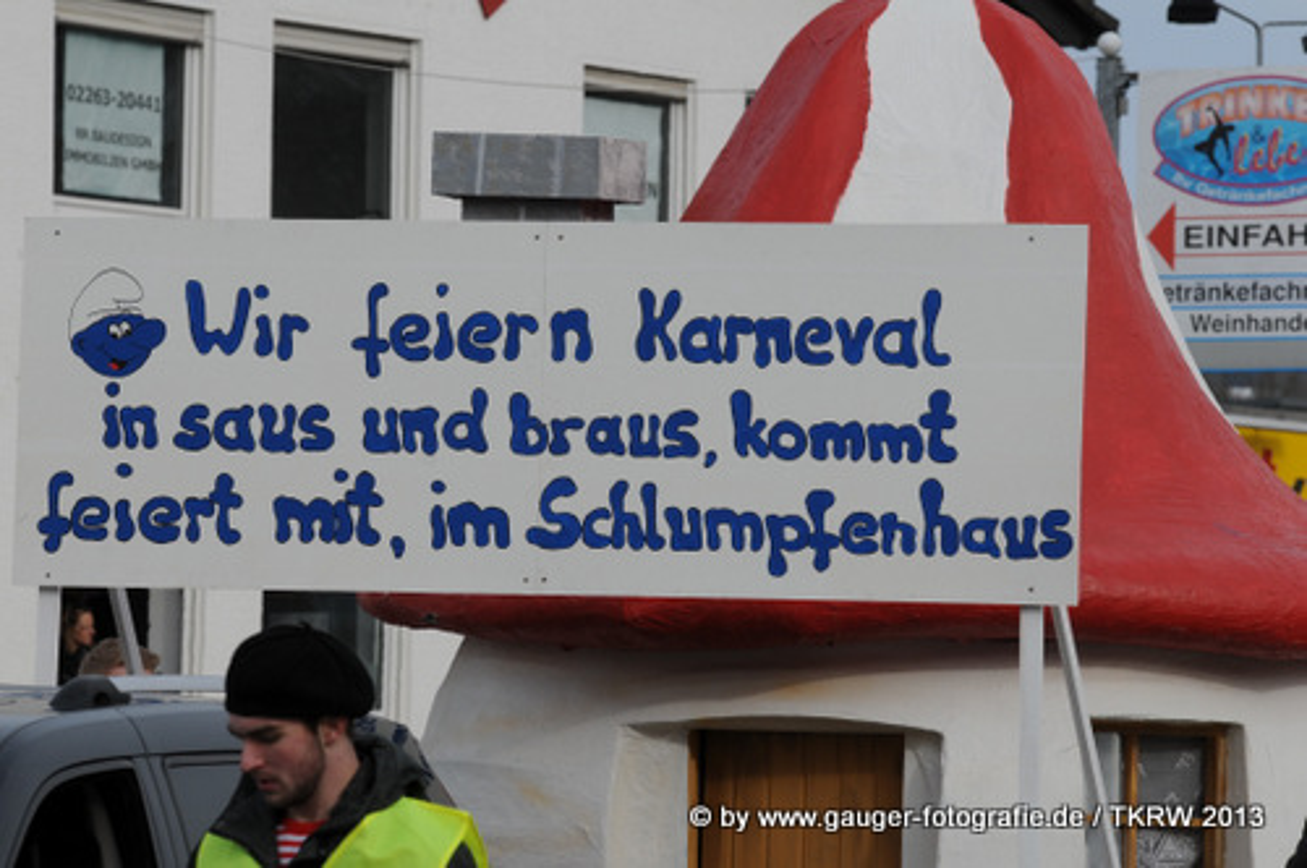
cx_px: 654
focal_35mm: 262
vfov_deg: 5.2
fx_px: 9518
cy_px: 434
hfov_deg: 7.9
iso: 200
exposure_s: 1/400
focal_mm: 175
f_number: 10
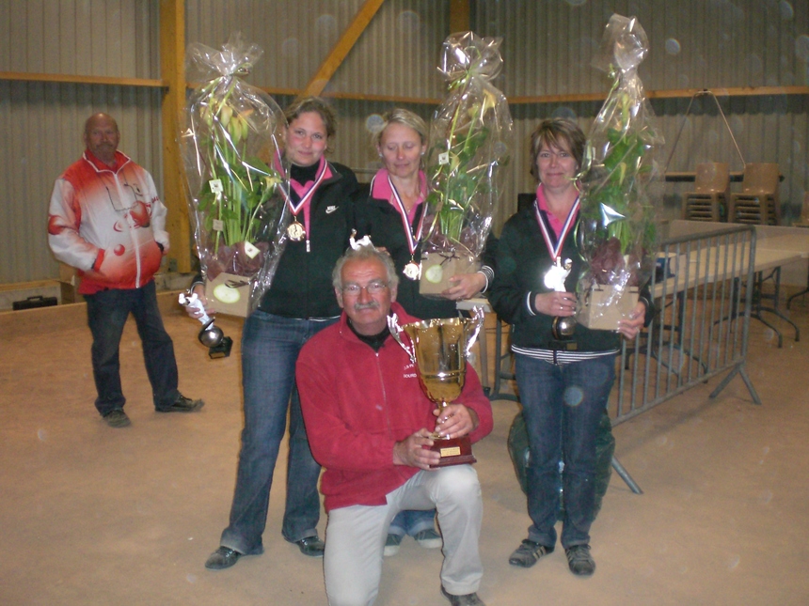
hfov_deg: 49.0
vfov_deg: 37.7
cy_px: 303
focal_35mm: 38
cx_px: 404
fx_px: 888
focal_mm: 6.3
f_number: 3.1
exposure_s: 1/60
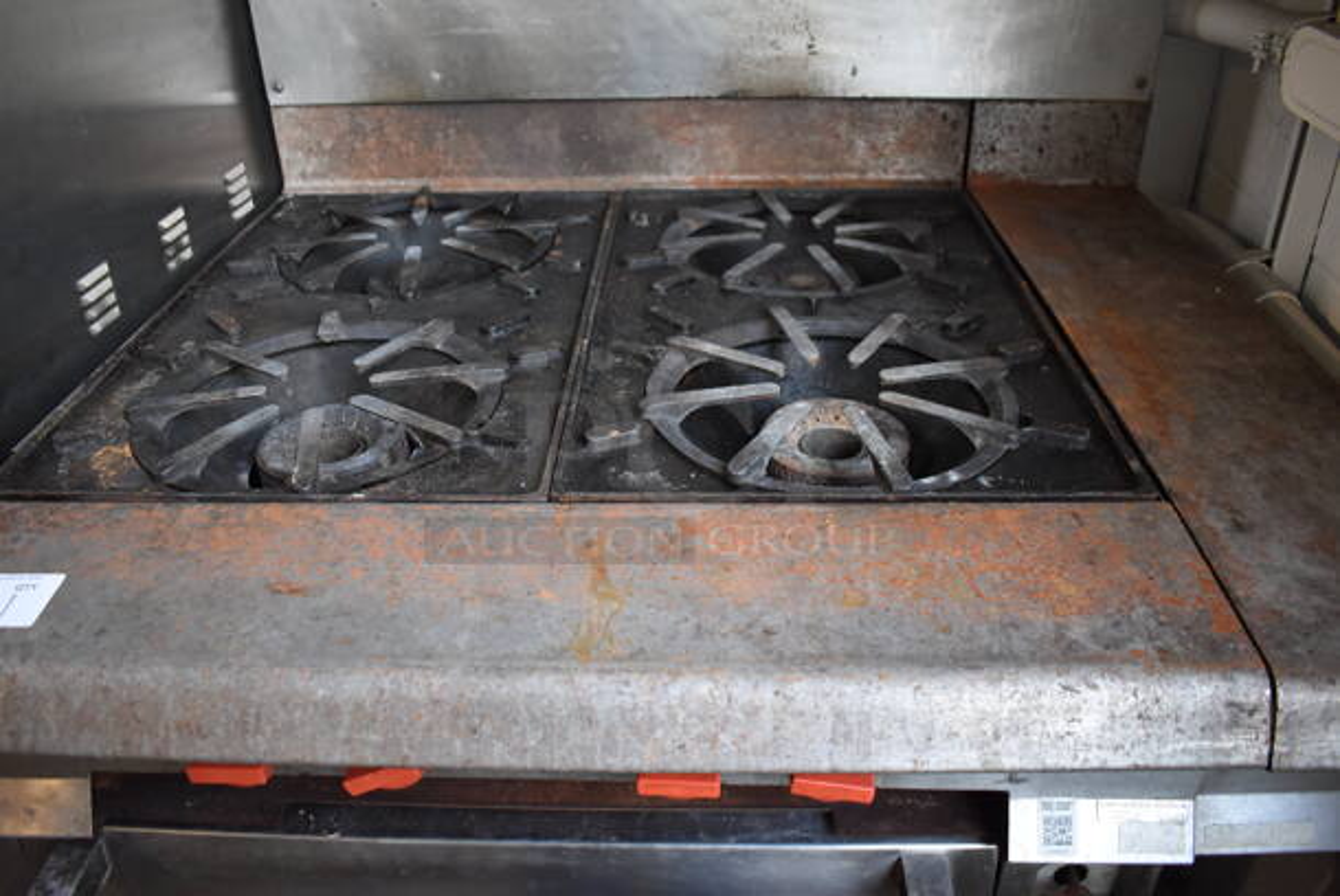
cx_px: 670
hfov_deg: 67.3
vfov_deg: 48.0
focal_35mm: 27
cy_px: 448
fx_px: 1006
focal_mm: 18
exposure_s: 1/125
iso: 1400
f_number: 3.5
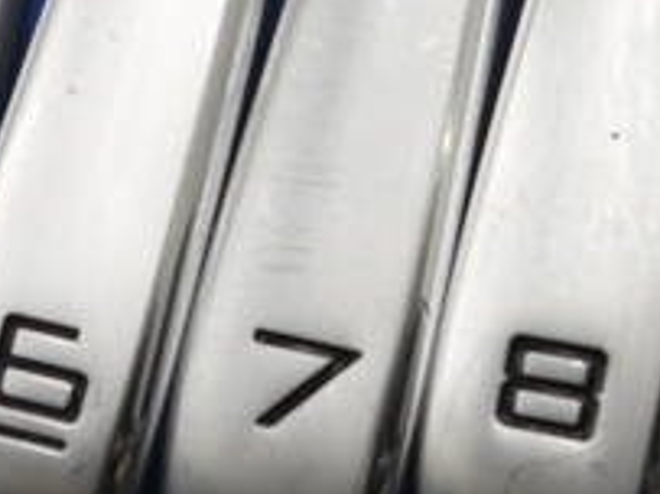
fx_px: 3011
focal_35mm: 158
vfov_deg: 9.4
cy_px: 198
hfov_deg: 12.5
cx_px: 530
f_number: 4.6
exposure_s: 1/125
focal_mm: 25
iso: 500
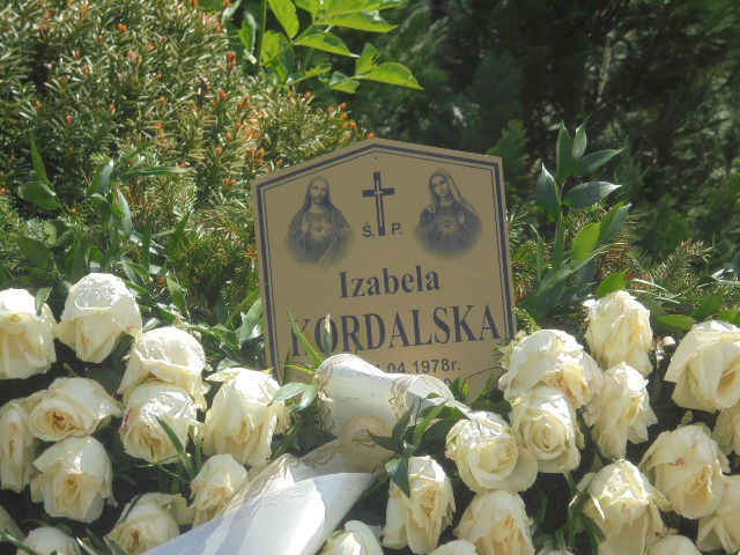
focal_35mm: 156
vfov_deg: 9.5
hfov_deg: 12.7
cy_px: 278
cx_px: 370
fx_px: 3335
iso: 100
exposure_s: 1/250
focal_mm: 27.6
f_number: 6.5
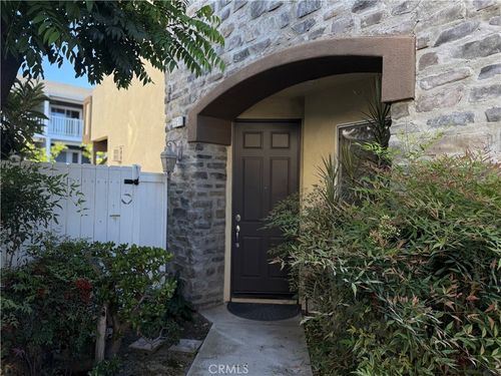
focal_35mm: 24
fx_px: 347
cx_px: 250
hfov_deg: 71.6
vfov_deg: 56.8
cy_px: 188
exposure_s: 1/488
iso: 80
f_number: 1.78
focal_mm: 6.76
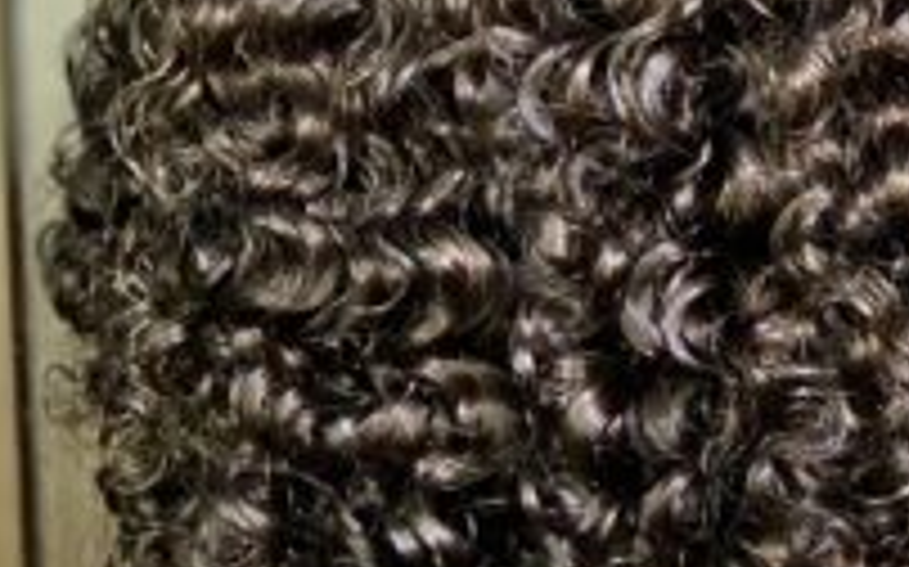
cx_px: 891
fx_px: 5398
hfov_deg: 9.6
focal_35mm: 218
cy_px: 266
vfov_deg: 6.0
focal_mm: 6
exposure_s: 1/100
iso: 80
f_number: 2.4
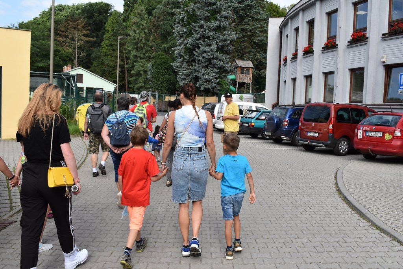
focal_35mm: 33
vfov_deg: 40.0
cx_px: 202
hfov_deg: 57.2
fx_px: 369
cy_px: 134
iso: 200
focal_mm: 22
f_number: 8
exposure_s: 1/320
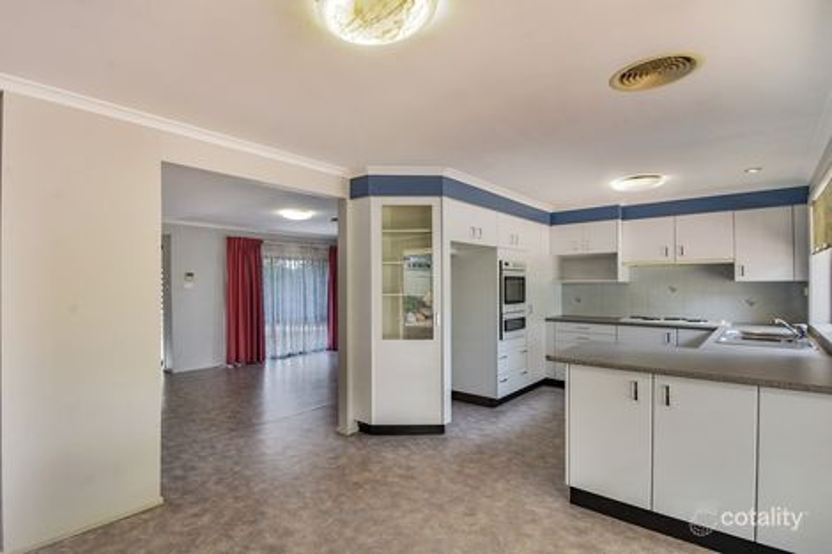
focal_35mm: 15
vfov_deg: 77.3
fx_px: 347
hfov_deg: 100.4
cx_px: 416
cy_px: 277
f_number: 11
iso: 100
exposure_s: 1/4
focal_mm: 10
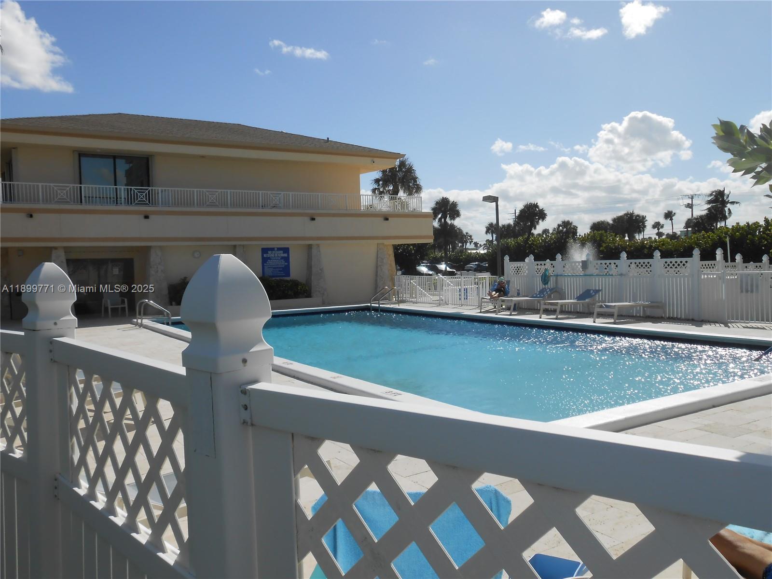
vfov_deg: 46.8
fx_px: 669
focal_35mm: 30
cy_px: 290
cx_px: 386
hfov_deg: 60.0
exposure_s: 1/2000
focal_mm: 5.3
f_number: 3.8
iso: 80
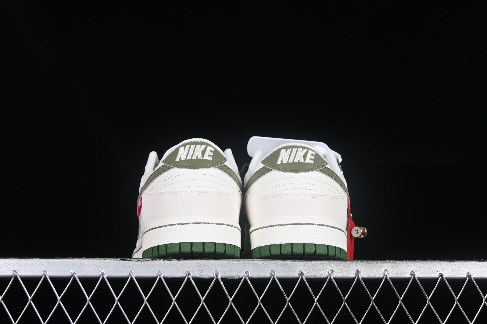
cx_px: 244
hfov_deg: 27.0
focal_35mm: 75
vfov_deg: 18.2
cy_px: 162
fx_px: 1015
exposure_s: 1/80
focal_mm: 50
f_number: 8
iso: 160
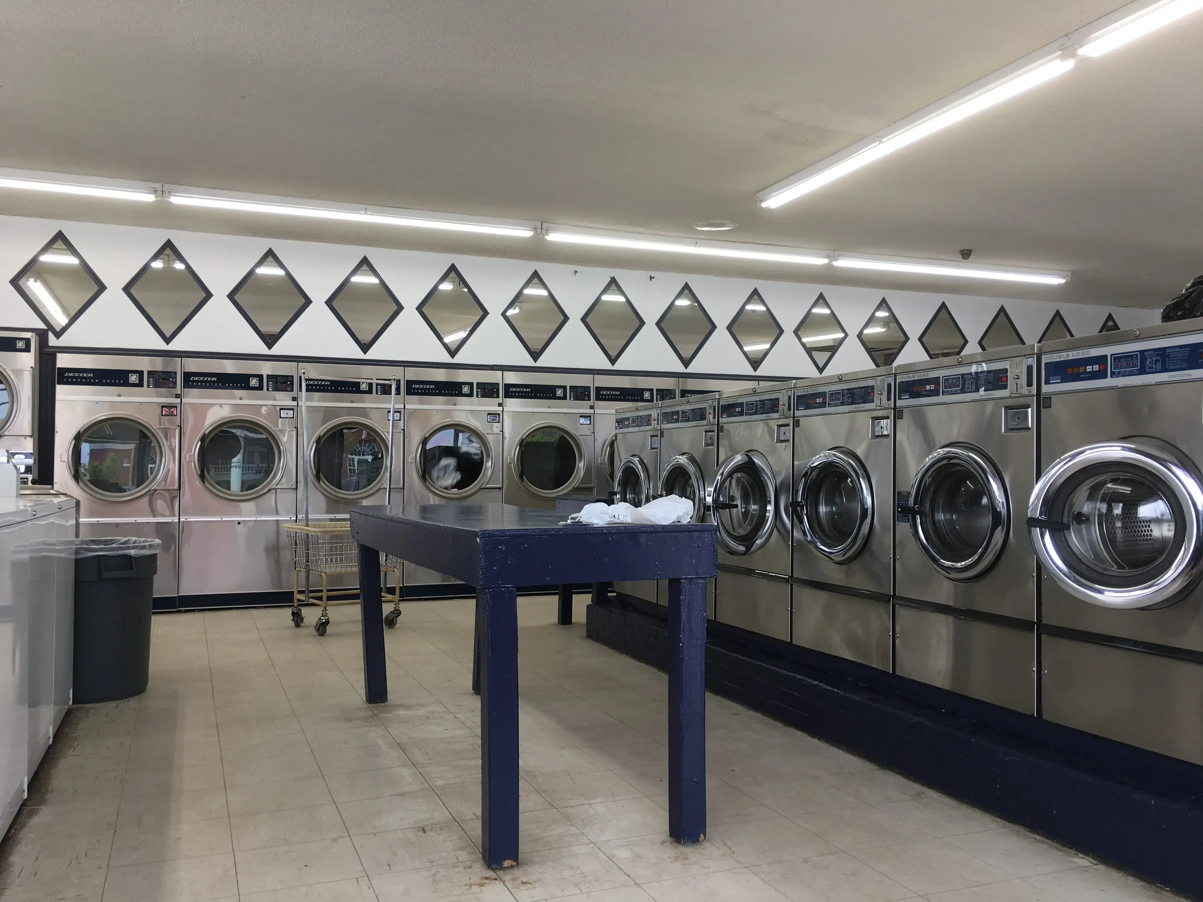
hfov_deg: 61.7
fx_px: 1008
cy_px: 451
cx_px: 602
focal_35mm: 29
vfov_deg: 48.2
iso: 25
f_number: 2.2
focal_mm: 4.15
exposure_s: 1/60
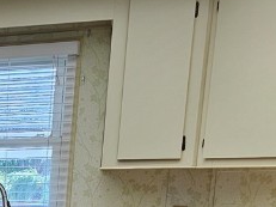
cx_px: -198
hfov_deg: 16.6
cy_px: 353
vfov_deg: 13.3
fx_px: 813
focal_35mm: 102
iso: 64
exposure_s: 1/120
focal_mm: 6.3
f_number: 1.7
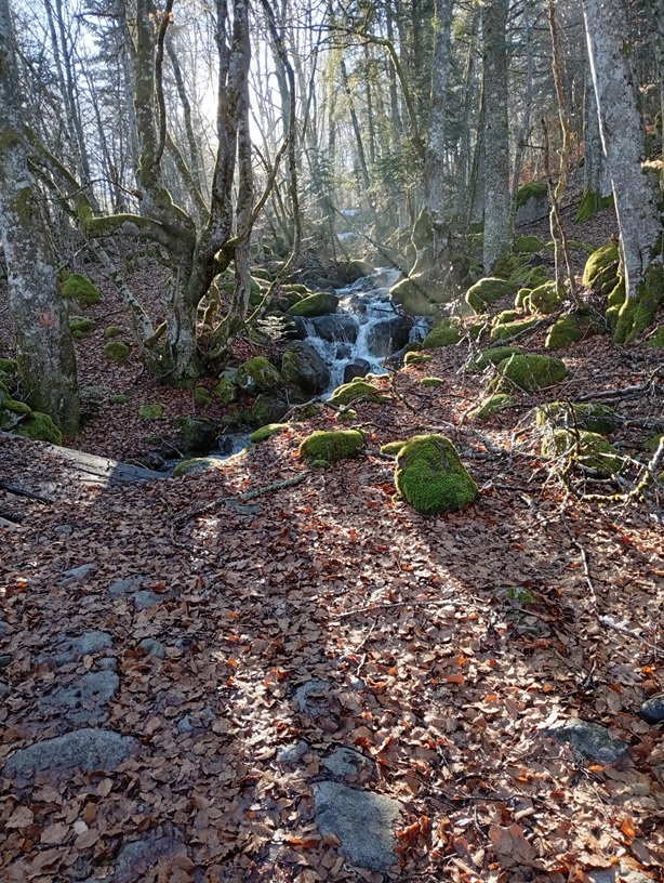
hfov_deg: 51.4
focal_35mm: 27
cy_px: 442
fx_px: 689
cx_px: 332
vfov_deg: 65.3
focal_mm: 3.98
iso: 130
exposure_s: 1/50
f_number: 1.8
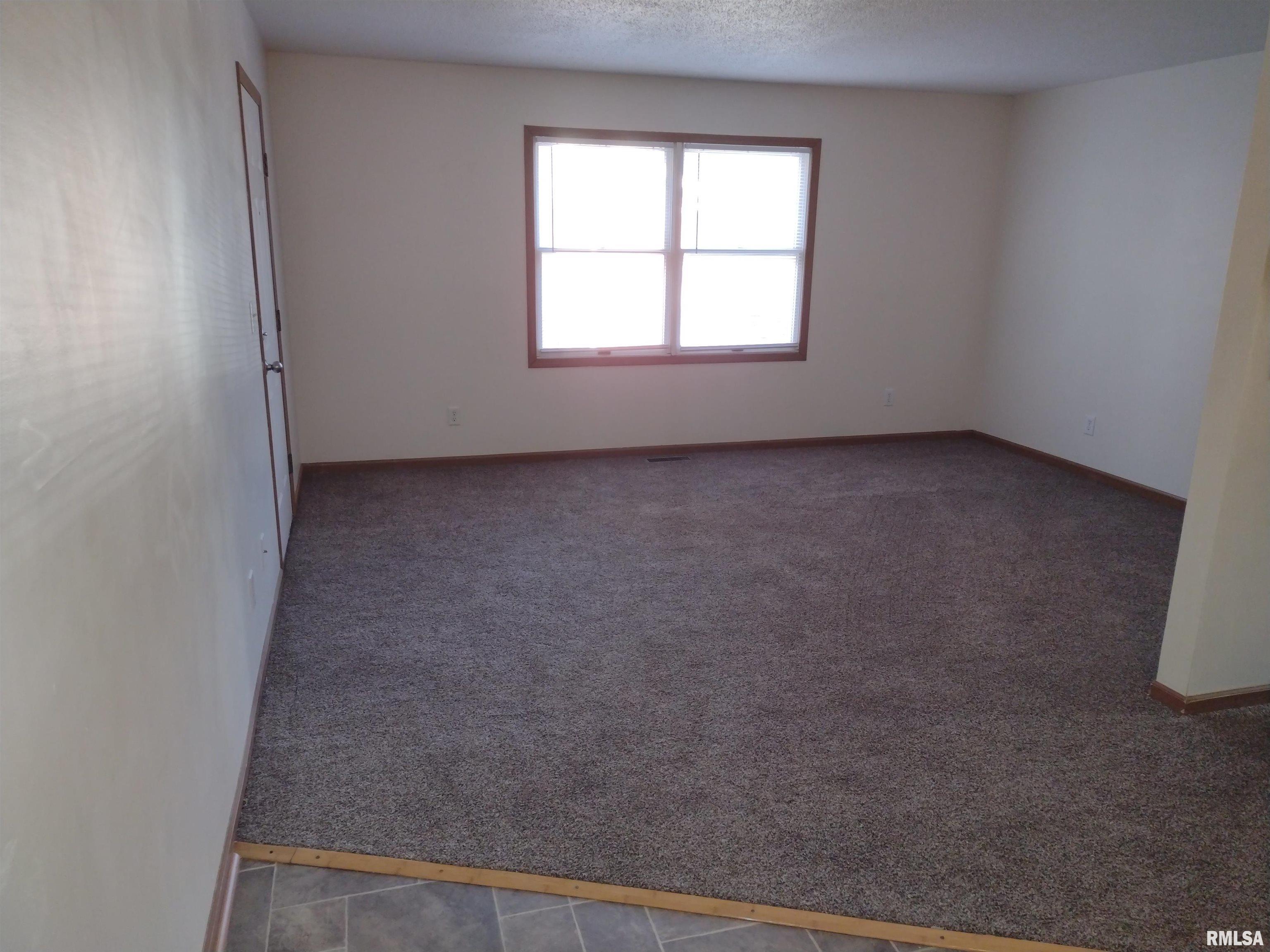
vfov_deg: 51.4
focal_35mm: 27
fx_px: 991
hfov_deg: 65.3
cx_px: 635
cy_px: 476
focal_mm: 4.71
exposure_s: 1/24
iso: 145
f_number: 1.7
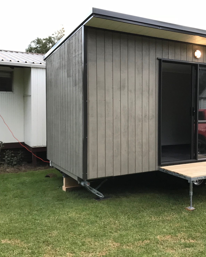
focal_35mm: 37
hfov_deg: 39.8
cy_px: 127
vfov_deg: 49.1
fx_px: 282
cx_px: 131
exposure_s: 1/33
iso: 25
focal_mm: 3.99
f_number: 1.8
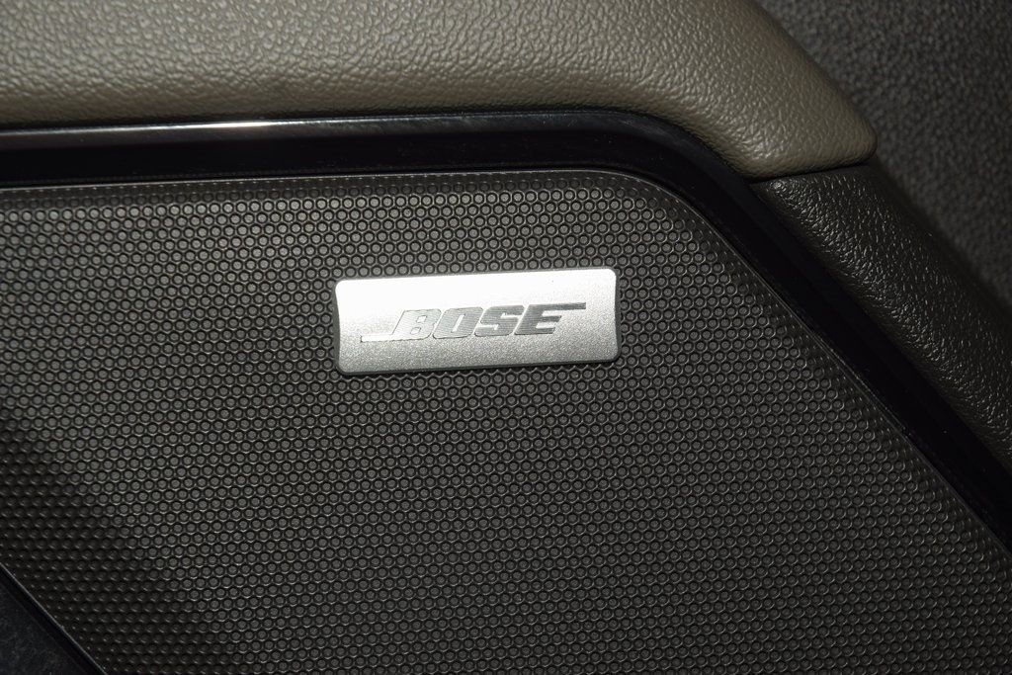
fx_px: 2952
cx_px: 506
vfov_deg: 13.0
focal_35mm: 105
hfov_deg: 19.5
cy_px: 338
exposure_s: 1/125
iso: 100
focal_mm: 70
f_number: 8
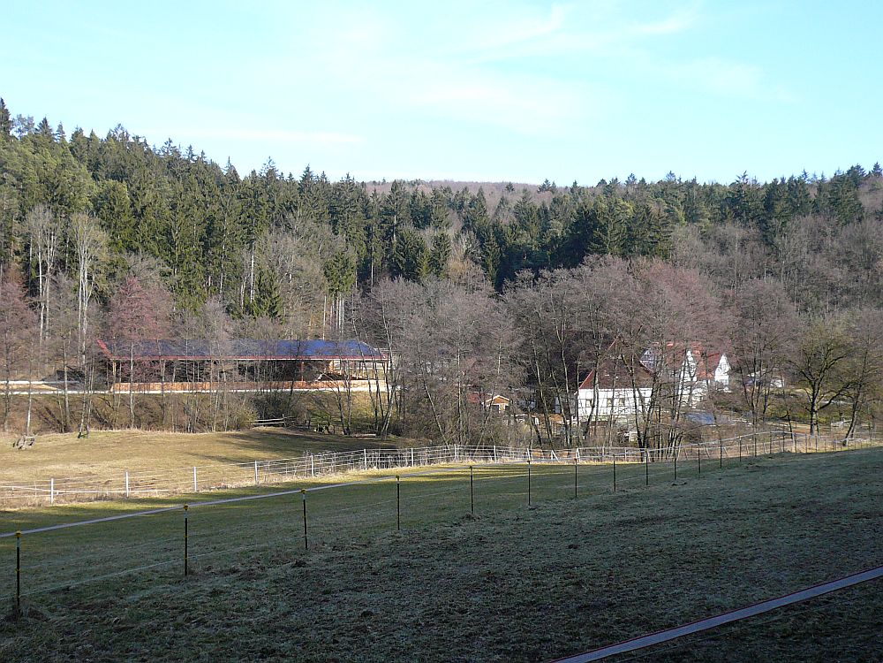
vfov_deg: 36.8
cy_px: 332
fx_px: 995
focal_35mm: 39
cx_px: 442
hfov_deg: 47.9
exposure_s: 1/400
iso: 100
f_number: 2.9
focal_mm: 5.2
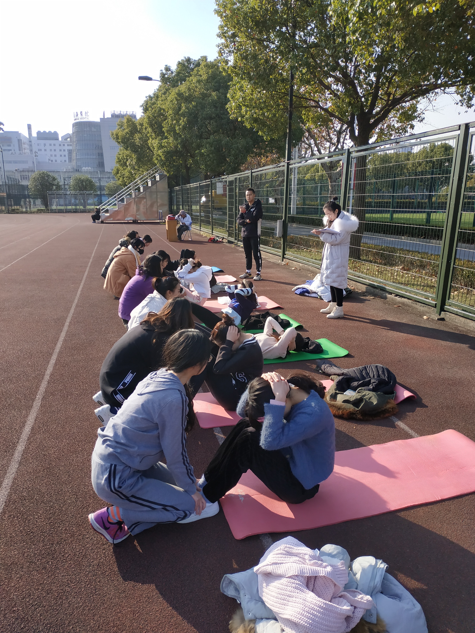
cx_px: 238
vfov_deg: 71.6
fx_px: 439
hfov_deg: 56.8
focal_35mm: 24
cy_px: 316
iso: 250
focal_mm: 3.94
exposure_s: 1/2010
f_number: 1.9
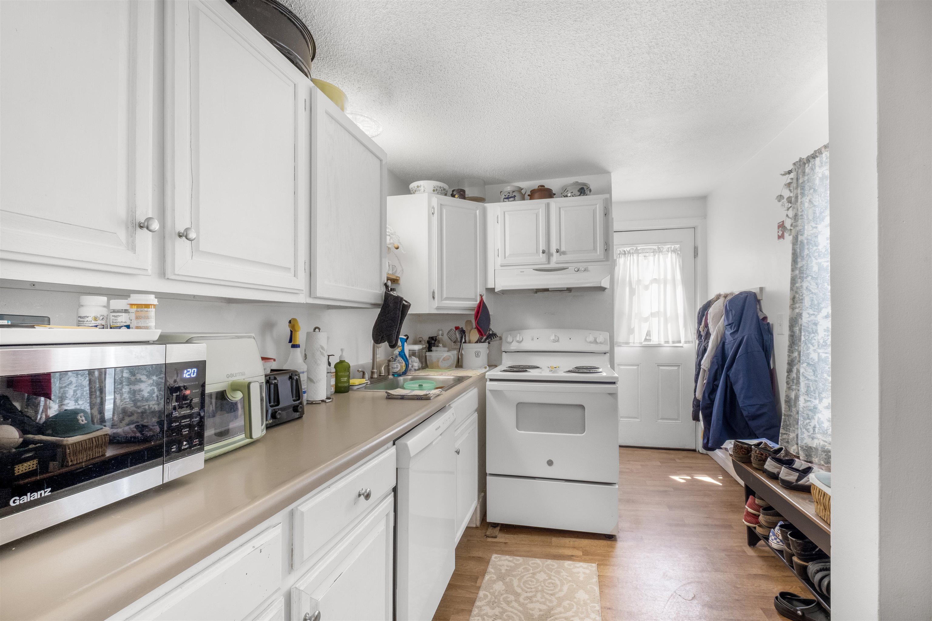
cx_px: 466
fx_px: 388
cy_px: 310
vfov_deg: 77.3
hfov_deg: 100.4
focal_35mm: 15
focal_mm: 10
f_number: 8
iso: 400
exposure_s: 1/150
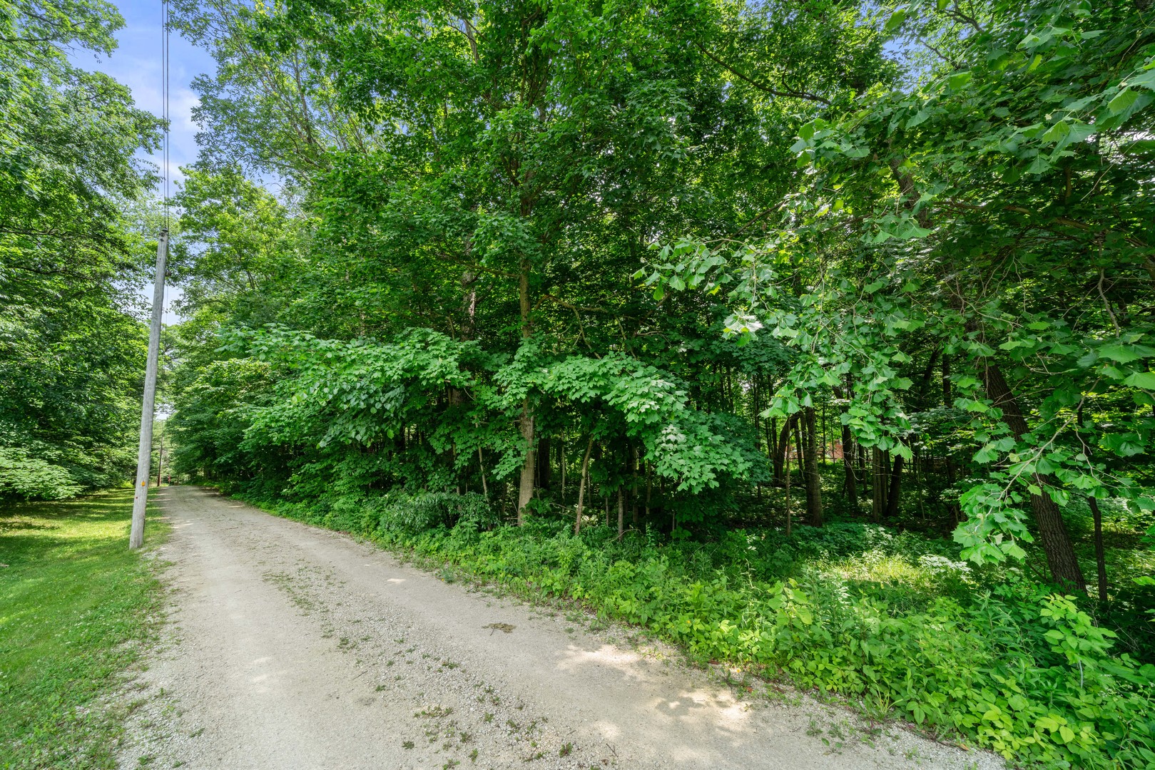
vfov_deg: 90.0
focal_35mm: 12
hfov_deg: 112.6
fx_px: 385
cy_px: 385
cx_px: 578
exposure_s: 1/100
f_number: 11
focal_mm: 12
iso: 640
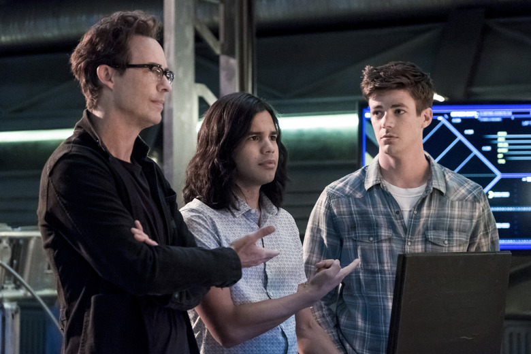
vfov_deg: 11.8
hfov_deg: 17.6
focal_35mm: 116
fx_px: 1711
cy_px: 177
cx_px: 266
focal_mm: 77.3
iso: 8000
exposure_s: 1/100
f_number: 3.2
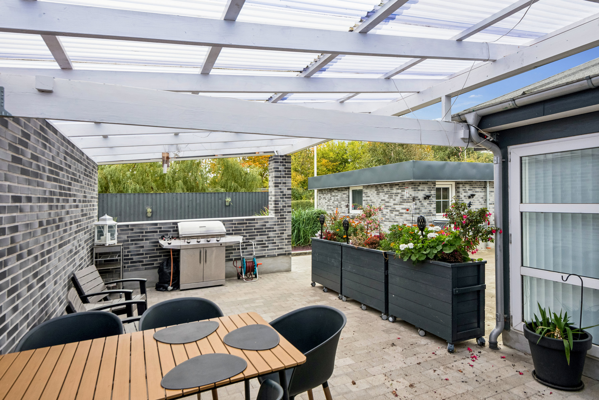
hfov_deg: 84.0
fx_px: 333
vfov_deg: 61.9
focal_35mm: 20
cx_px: 300
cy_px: 200
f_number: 10
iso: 800
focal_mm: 20
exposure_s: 1/200
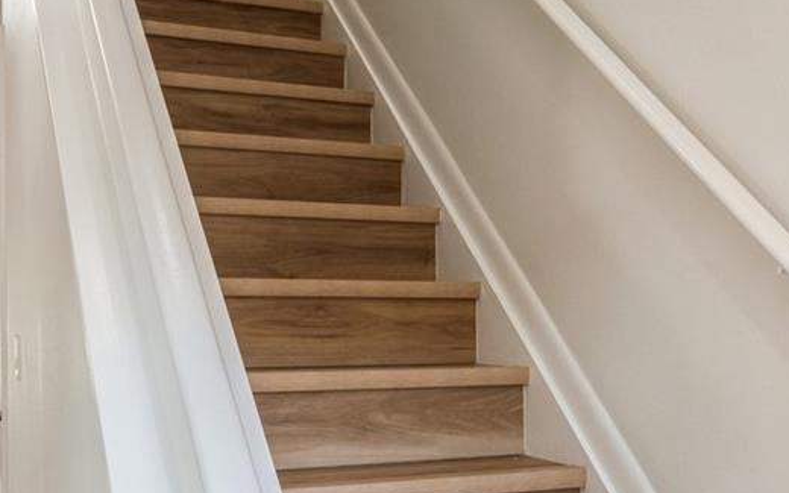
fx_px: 1011
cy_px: 290
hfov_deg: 42.6
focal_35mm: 47
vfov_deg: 27.4
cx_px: 434
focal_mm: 15
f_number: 8
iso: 200
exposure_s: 1/8
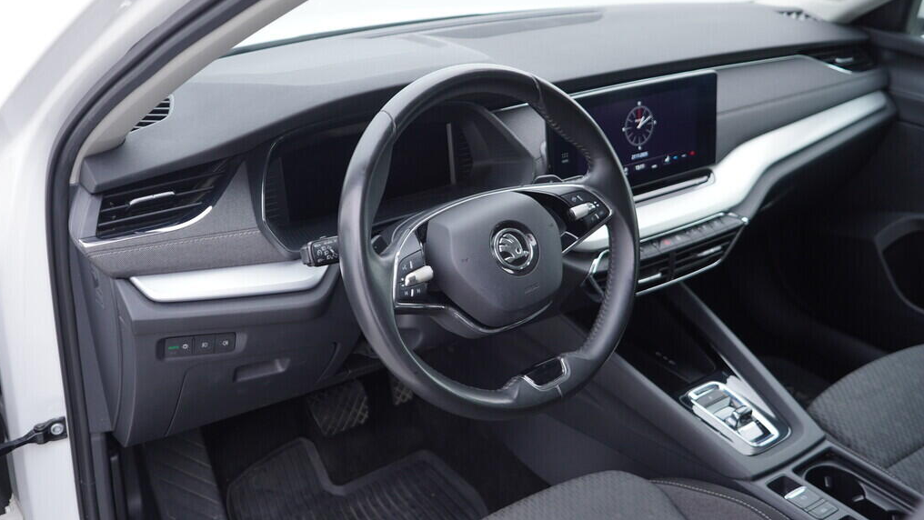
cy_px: 257
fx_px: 931
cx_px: 459
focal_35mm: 38
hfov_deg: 52.8
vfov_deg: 31.2
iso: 160
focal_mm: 24
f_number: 2.8
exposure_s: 1/40
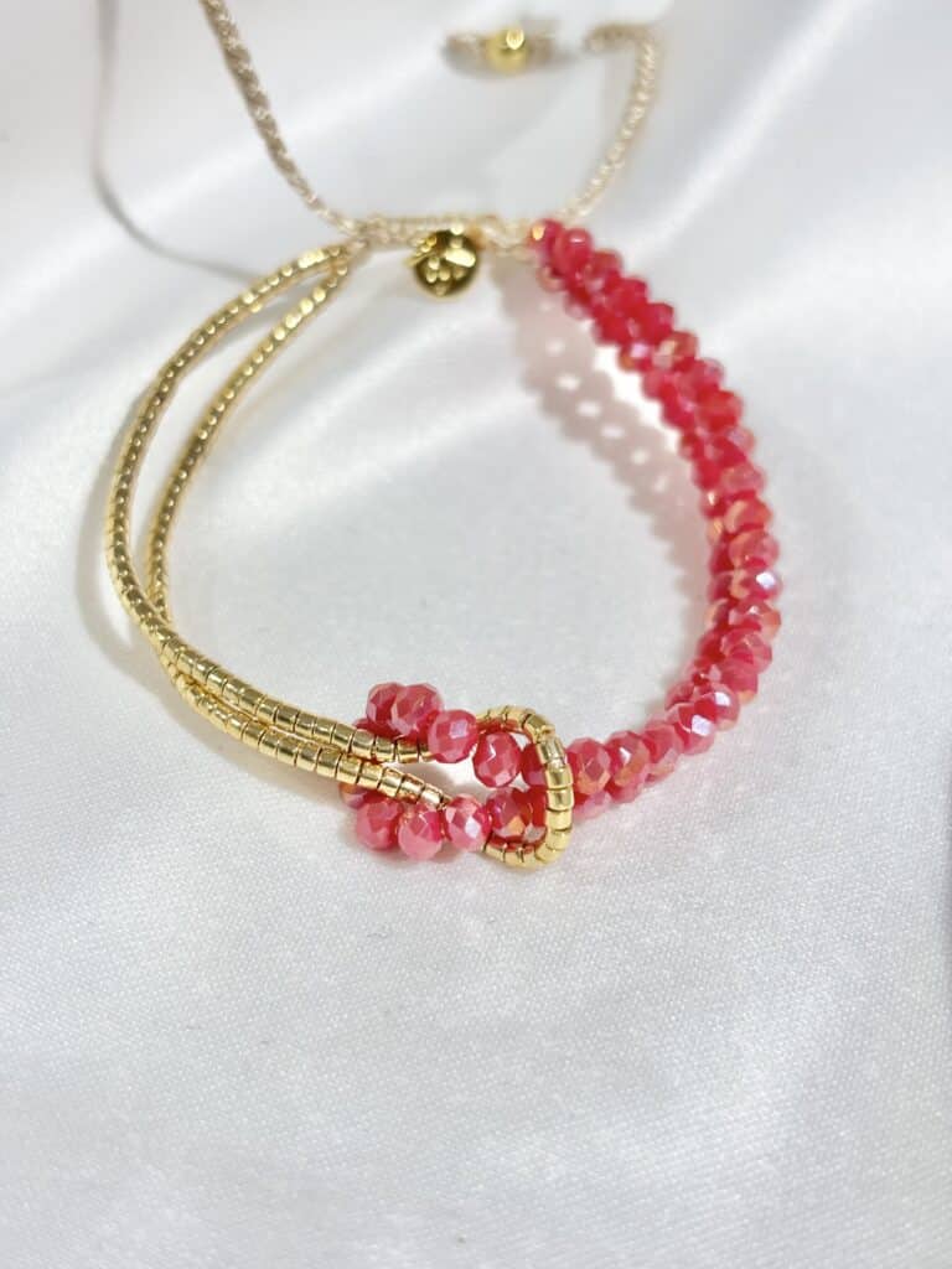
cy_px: 634
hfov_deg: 28.0
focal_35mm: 52
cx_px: 476
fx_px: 1907
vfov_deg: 36.8
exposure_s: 1/206
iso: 32
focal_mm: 5.96
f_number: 1.6
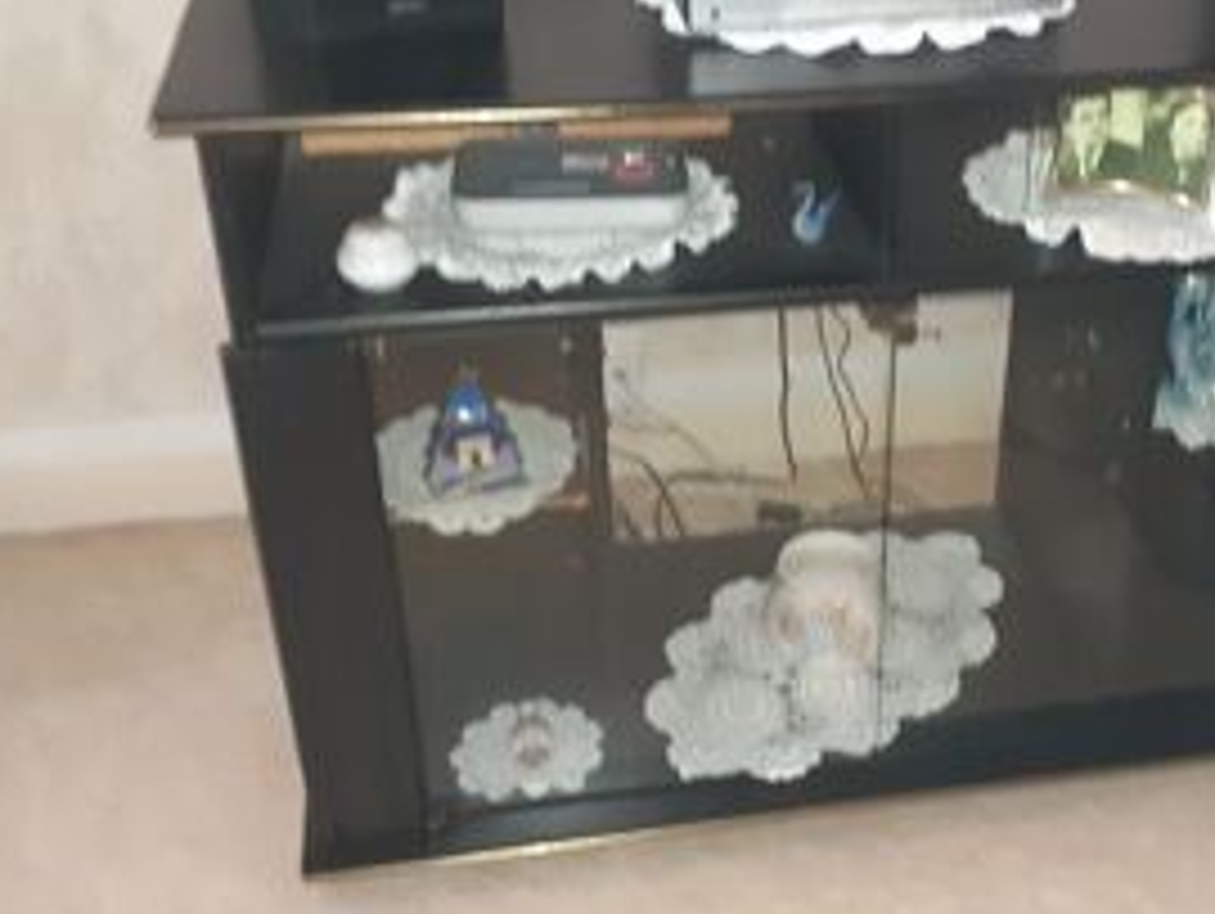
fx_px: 1686
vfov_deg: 30.2
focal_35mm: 48
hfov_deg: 39.2
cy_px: 374
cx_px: 806
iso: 1000
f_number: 1.9
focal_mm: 3.6
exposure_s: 1/17
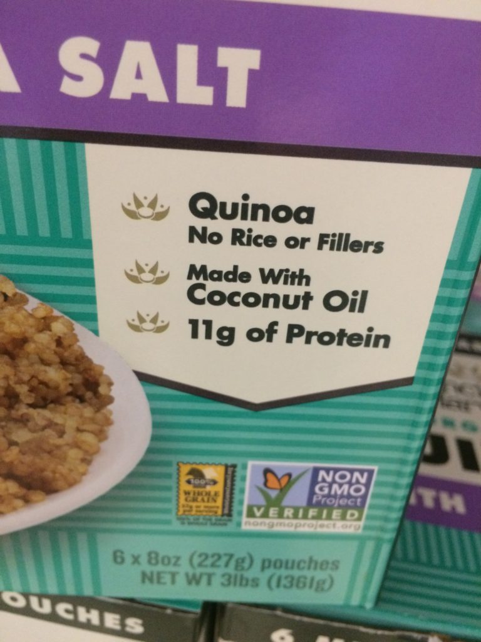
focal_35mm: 29
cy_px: 321
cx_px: 240
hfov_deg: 48.2
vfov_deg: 61.7
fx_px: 537
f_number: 2.2
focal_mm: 4.15
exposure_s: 1/30
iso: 320
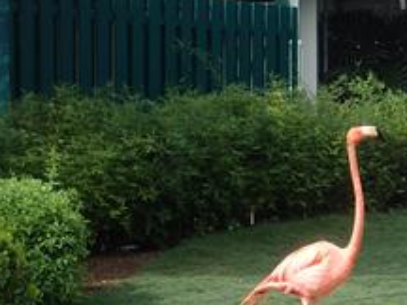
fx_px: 1129
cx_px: 317
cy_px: 132
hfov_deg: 20.2
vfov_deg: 15.4
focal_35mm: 96
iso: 100
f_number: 4.5
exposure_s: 1/250
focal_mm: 8.4
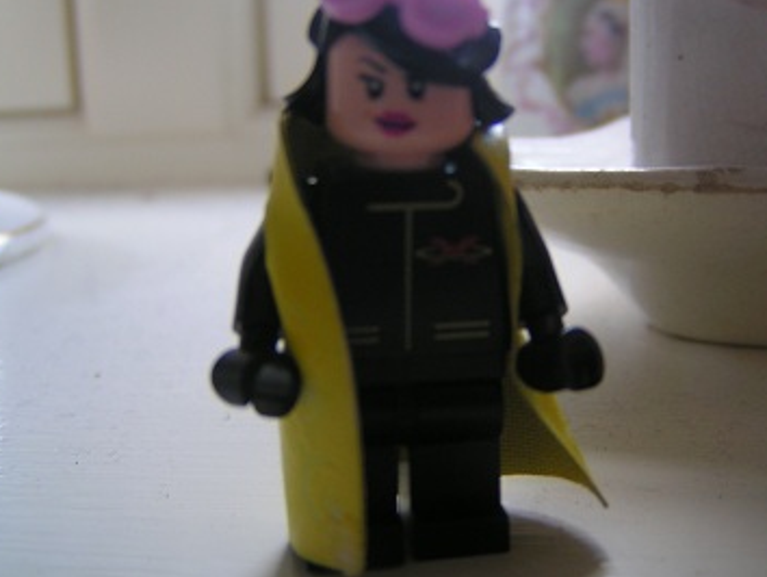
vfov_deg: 32.9
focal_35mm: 44
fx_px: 976
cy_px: 278
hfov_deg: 42.9
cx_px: 412
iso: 80
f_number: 2.8
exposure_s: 1/40
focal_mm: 5.8
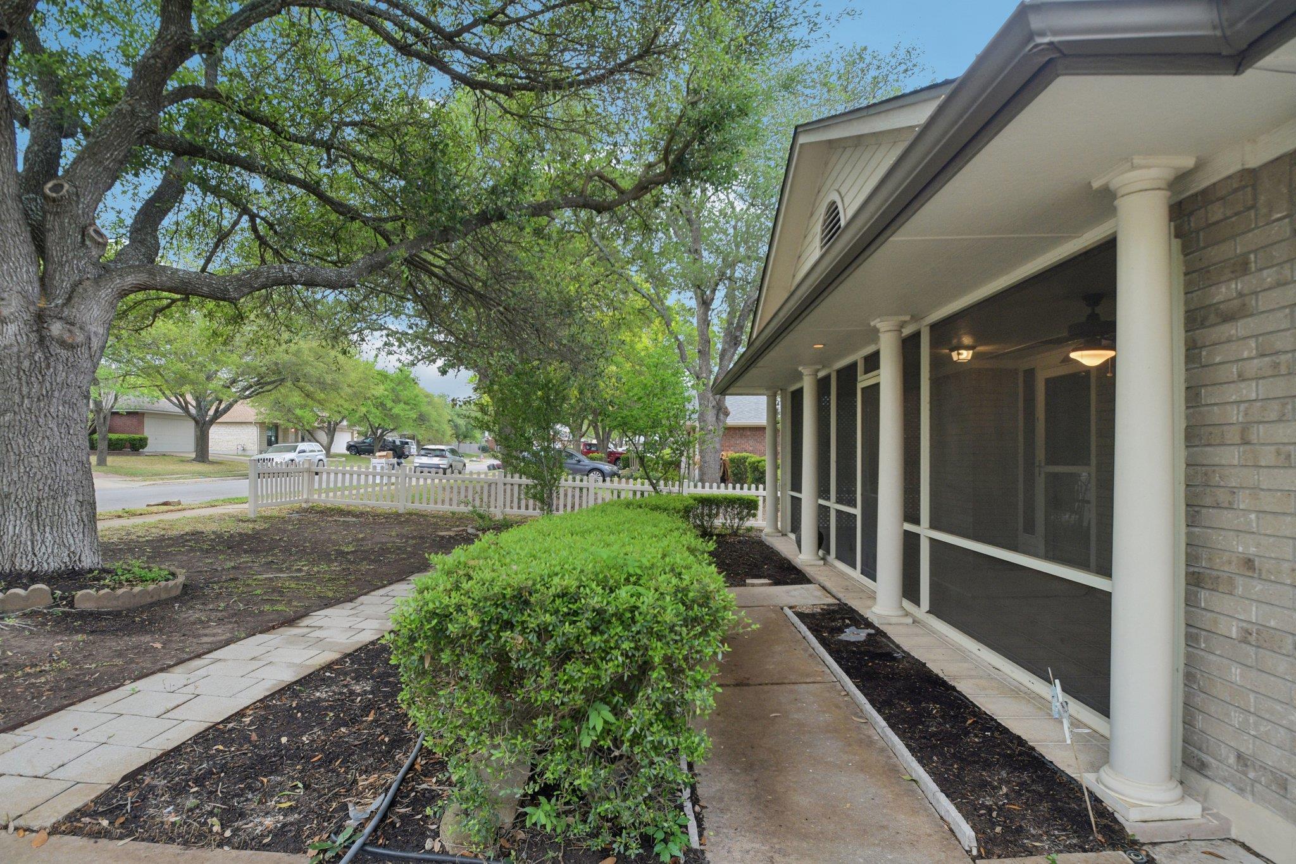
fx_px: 648
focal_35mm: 18
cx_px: 648
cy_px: 432
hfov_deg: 90.0
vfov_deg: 67.4
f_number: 8
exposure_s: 1/40
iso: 400
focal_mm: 12
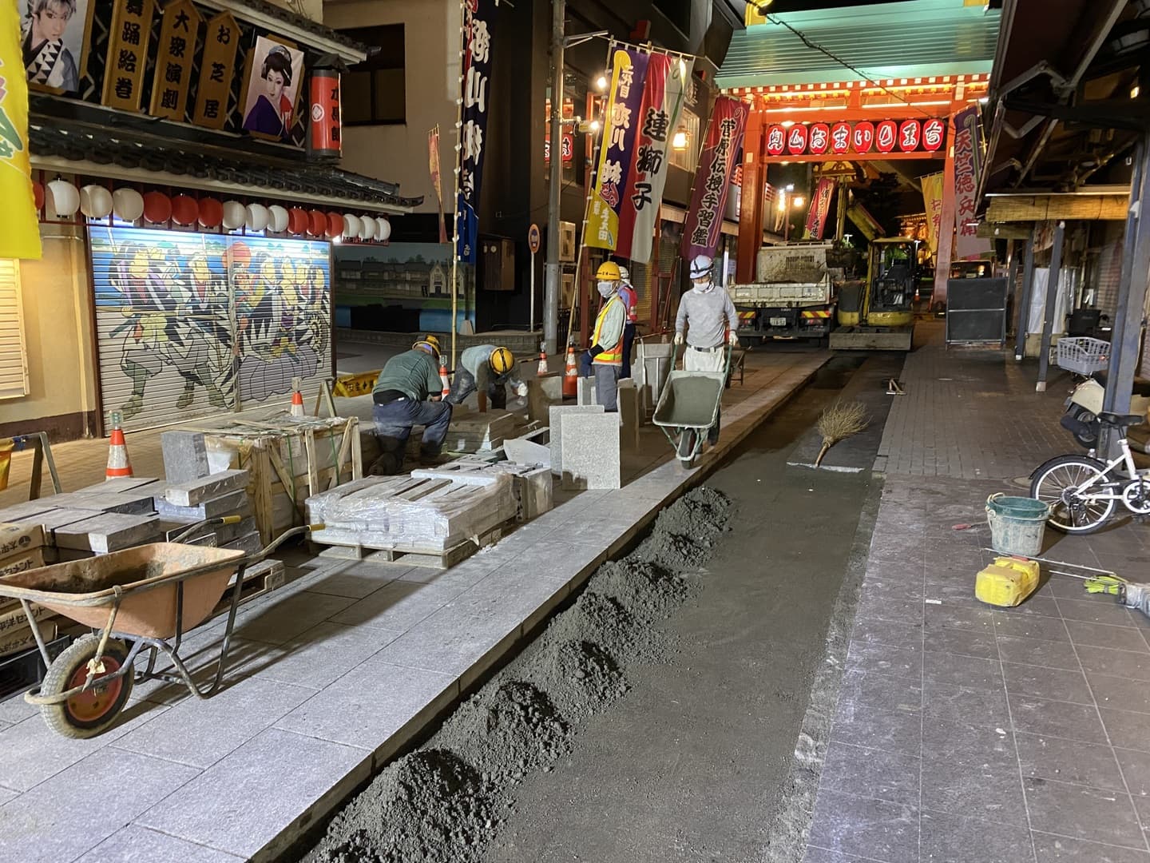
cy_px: 432
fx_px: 864
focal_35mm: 26
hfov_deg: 67.3
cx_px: 575
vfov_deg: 53.1
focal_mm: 4.25
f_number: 1.8
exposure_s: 1/47
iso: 500
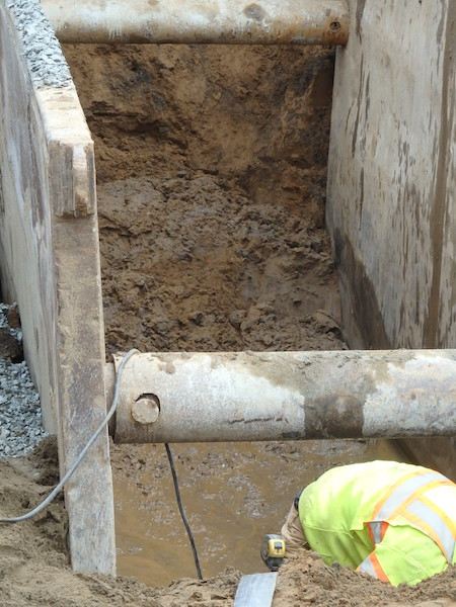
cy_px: 304
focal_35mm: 154
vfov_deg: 12.8
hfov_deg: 9.6
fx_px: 2705
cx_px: 228
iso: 400
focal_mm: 27.5
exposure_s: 1/160
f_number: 5.5
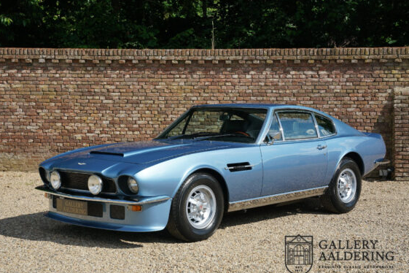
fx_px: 699
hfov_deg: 32.6
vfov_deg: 22.1
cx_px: 192
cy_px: 142
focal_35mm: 62
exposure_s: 1/250
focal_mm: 57.5
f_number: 5.6
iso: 100
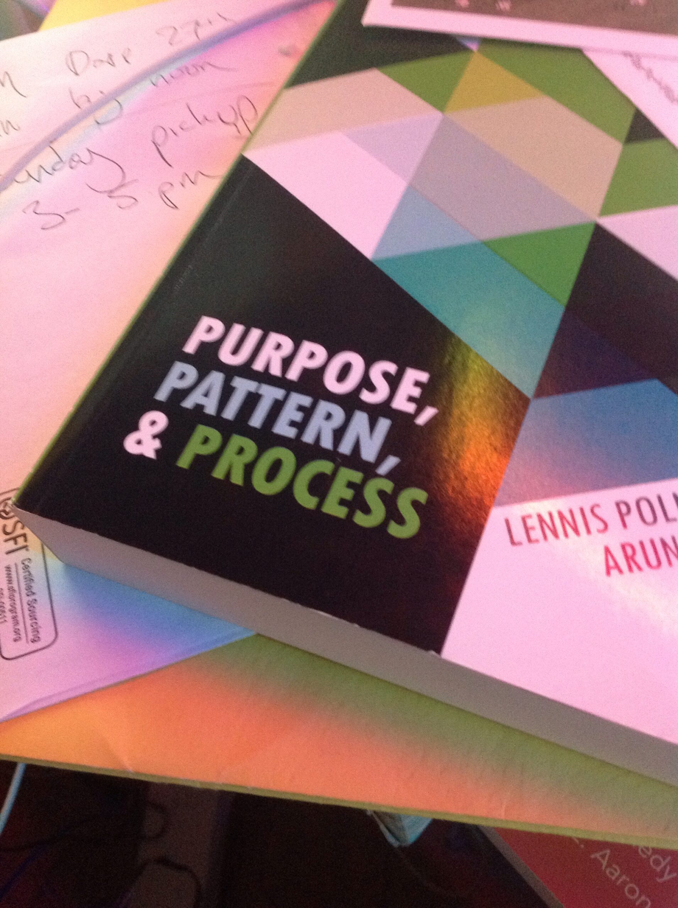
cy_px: 454
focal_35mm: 35
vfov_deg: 52.7
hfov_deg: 40.6
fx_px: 916
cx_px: 339
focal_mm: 4.28
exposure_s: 1/15
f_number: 2.4
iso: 400
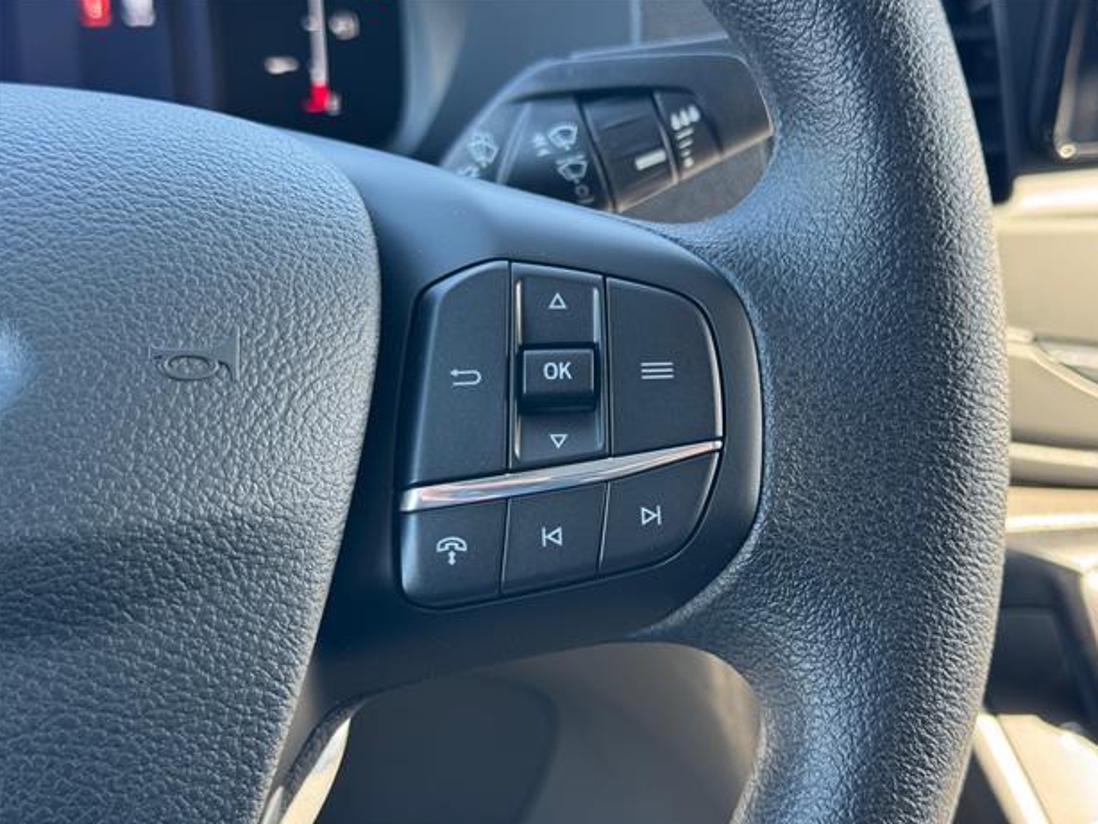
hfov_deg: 38.2
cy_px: 422
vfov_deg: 29.1
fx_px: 1587
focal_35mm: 50
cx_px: 565
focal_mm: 6.76
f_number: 1.78
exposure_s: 1/60
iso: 100
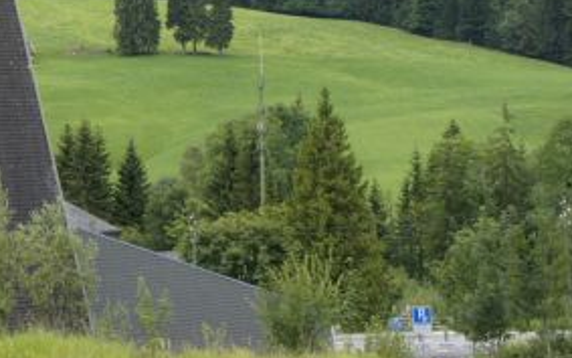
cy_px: -152
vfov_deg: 10.2
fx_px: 1956
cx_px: 24
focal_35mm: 125
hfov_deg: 16.4
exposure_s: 1/160
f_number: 7.1
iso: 200
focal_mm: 29
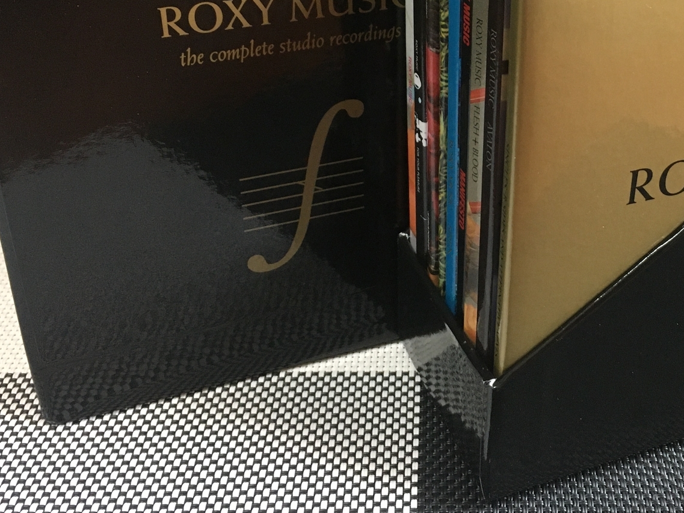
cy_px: 130
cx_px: 505
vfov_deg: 28.2
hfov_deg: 36.7
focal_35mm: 51
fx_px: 1008
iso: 160
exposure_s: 1/30
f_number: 2.2
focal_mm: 4.15
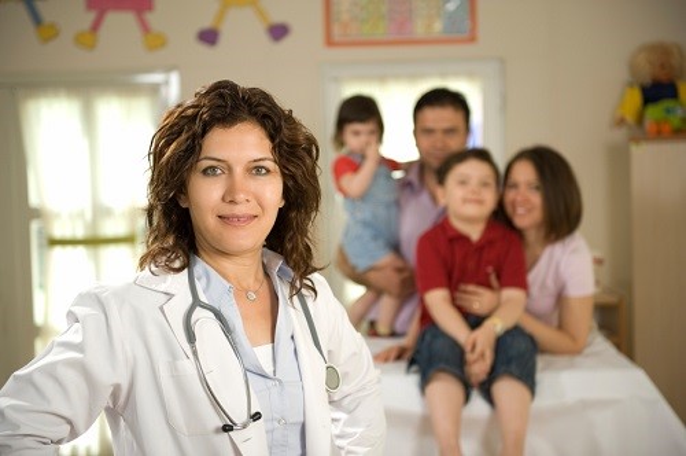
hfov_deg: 32.4
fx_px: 1180
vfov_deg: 21.9
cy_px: 228
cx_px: 343
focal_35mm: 62
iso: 100
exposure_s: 1/160
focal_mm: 62
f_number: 2.8
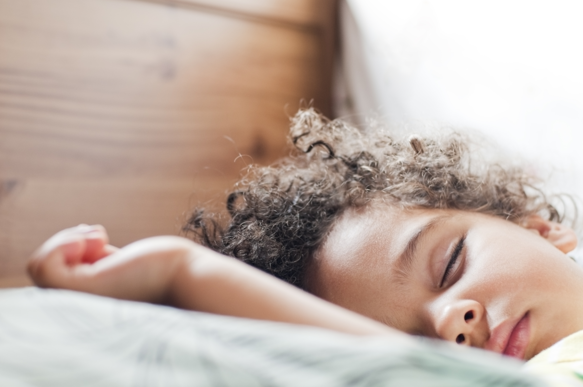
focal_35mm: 75
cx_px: 292
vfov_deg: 18.1
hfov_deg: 27.0
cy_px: 194
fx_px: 1213
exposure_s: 1/6
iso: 200
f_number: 2.8
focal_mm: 50
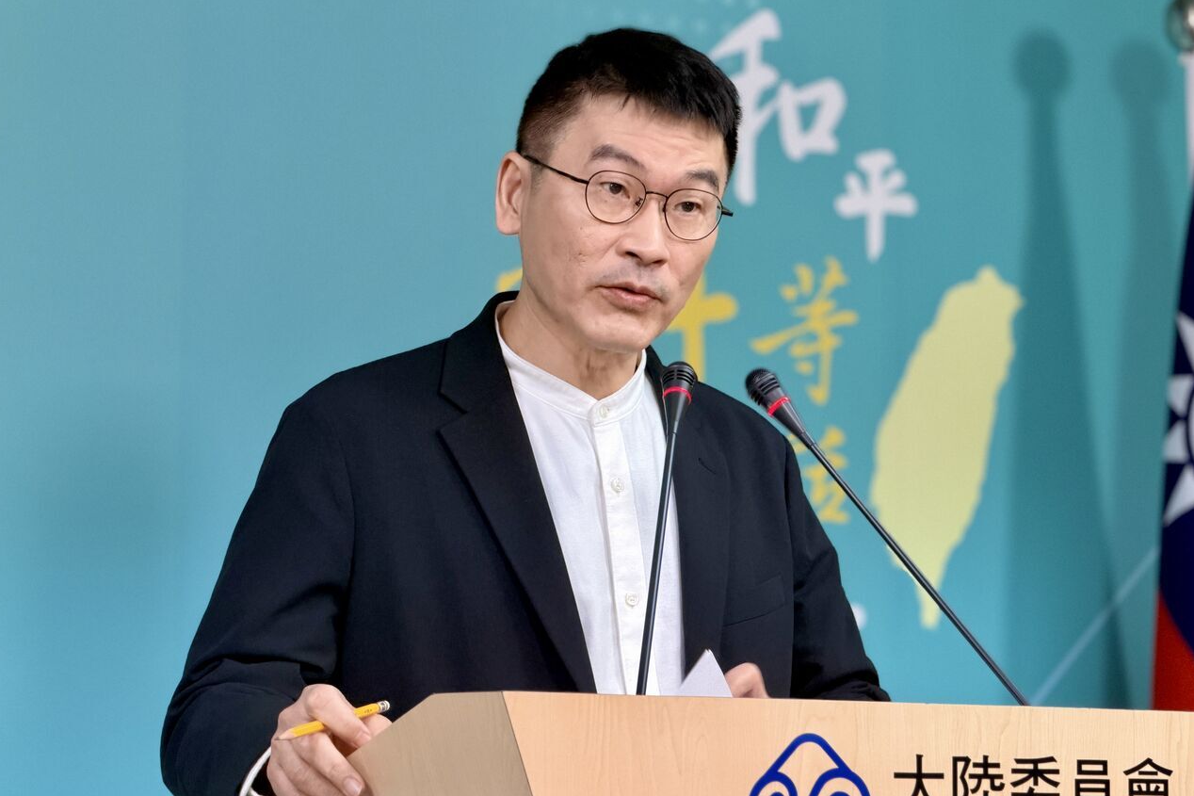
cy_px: 420
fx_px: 3482
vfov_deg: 13.0
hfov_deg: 19.5
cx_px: 595
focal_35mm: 105
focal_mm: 16.89
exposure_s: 1/120
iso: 320
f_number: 2.8
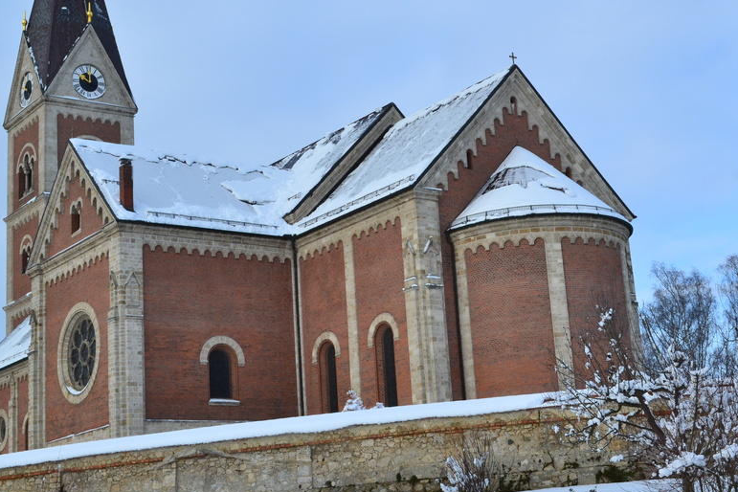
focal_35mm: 63
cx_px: 391
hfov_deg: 31.9
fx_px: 1291
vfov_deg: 21.5
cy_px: 184
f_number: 10
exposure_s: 1/320
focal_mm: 30
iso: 400
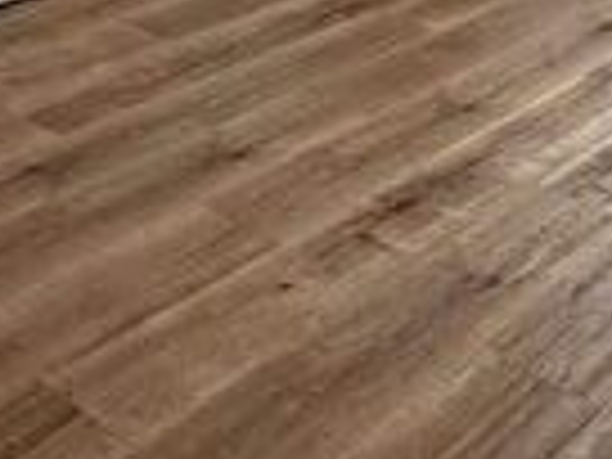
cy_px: -335
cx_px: 423
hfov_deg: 26.8
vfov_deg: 17.2
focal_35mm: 72
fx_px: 1273
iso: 200
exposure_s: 1/121
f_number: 2.2
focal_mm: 2.22
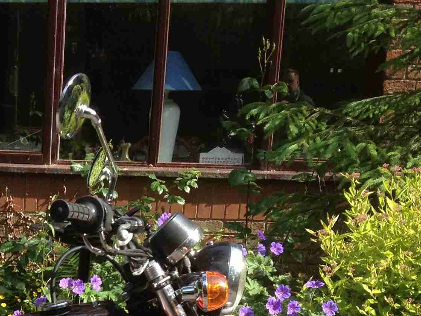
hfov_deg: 18.3
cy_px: 464
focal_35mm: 103
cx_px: -53
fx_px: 1253
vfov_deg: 13.6
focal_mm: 4.28
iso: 50
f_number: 2.4
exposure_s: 1/552
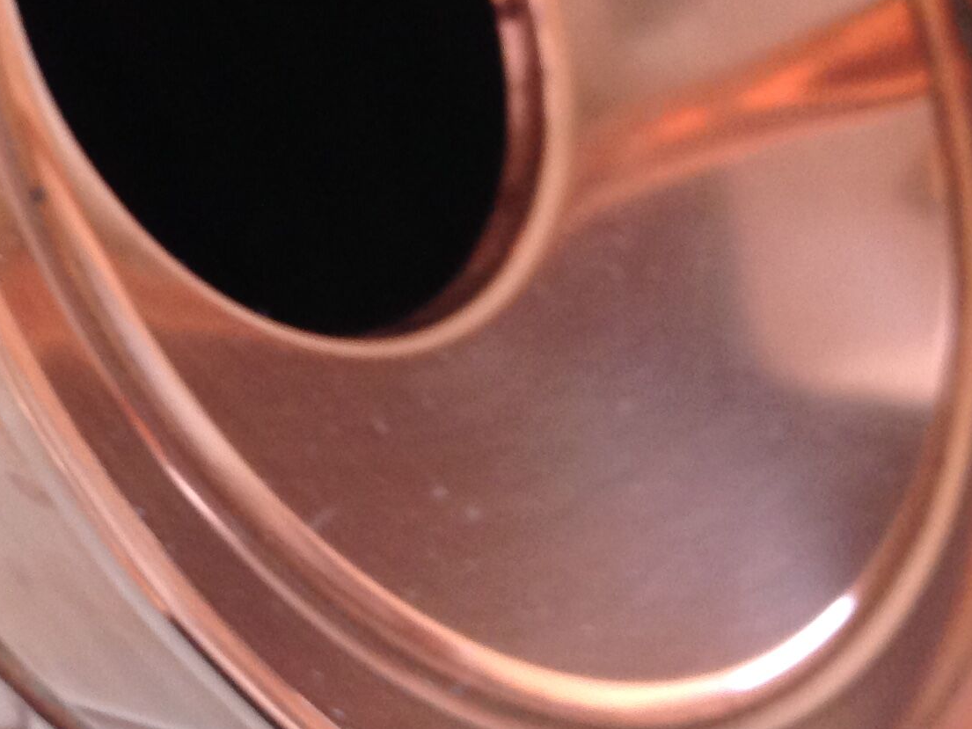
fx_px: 2303
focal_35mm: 82
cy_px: 30
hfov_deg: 22.6
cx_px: -78
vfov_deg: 17.6
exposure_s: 1/15
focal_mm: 4.28
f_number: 2.4
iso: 125
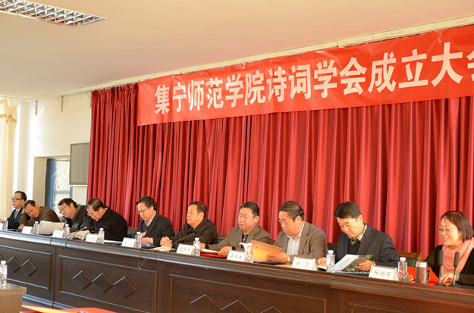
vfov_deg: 26.3
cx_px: 237
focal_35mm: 51
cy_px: 156
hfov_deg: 39.0
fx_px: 670
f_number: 4.2
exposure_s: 1/30
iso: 400
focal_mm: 34
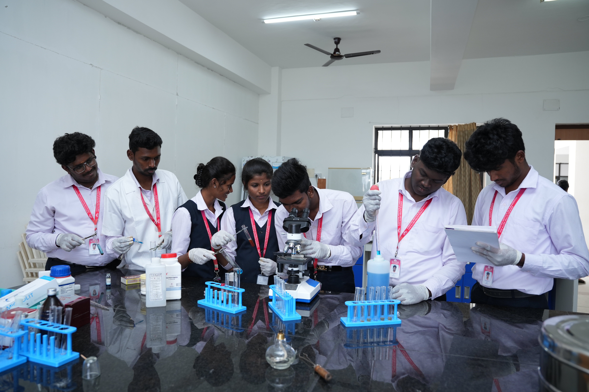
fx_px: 393
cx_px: 294
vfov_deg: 53.1
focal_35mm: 24
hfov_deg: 73.7
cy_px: 196
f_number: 3.5
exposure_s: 1/250
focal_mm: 24
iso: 400
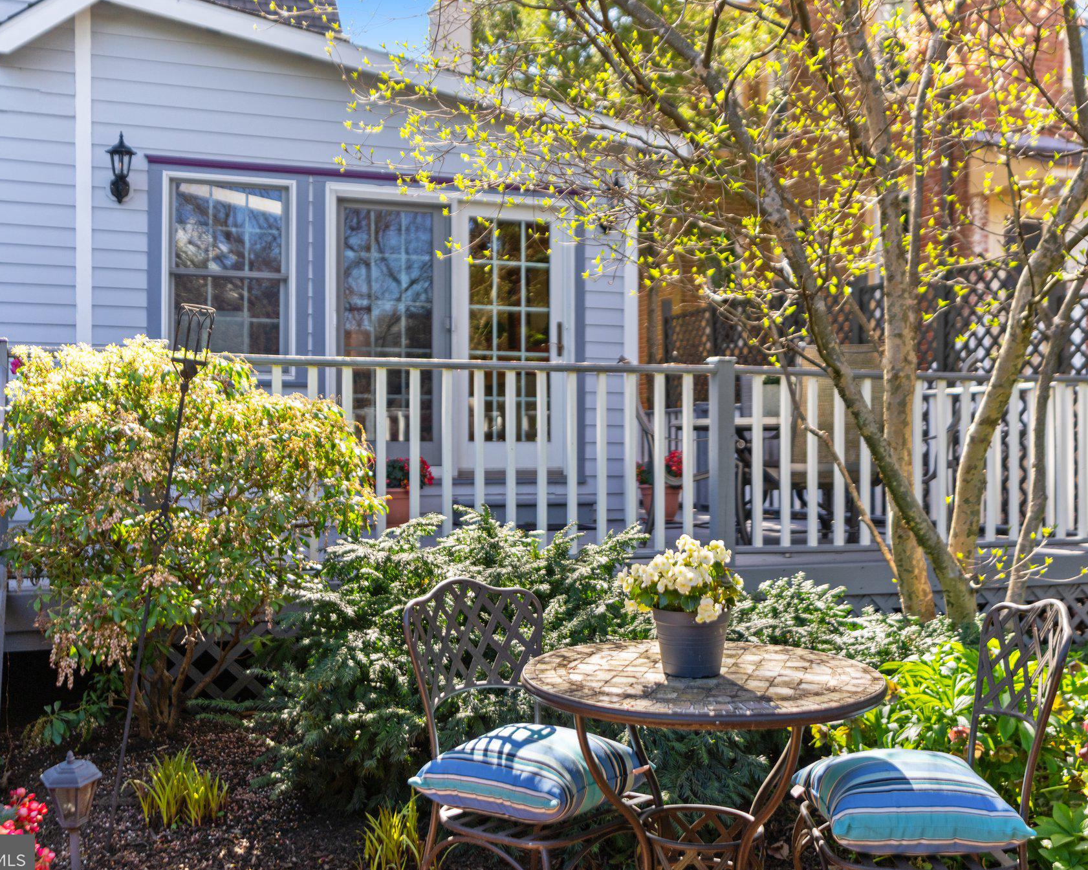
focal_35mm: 40
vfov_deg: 37.3
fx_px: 1288
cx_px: 554
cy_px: 440
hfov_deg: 45.8
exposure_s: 1/1000
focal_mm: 35
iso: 320
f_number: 2.8
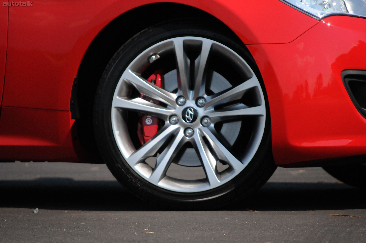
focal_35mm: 300
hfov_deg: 6.9
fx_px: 3047
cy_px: 122
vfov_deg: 4.6
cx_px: 183
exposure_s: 1/8000
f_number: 5.6
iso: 2000
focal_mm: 200
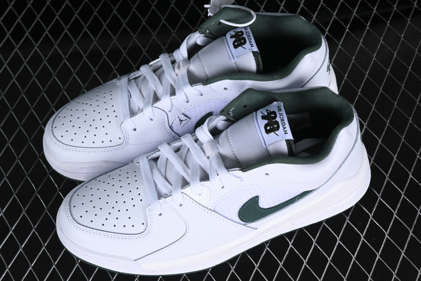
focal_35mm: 75
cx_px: 210
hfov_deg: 27.0
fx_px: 877
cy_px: 140
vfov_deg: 18.2
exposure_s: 1/80
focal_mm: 50
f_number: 8
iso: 160
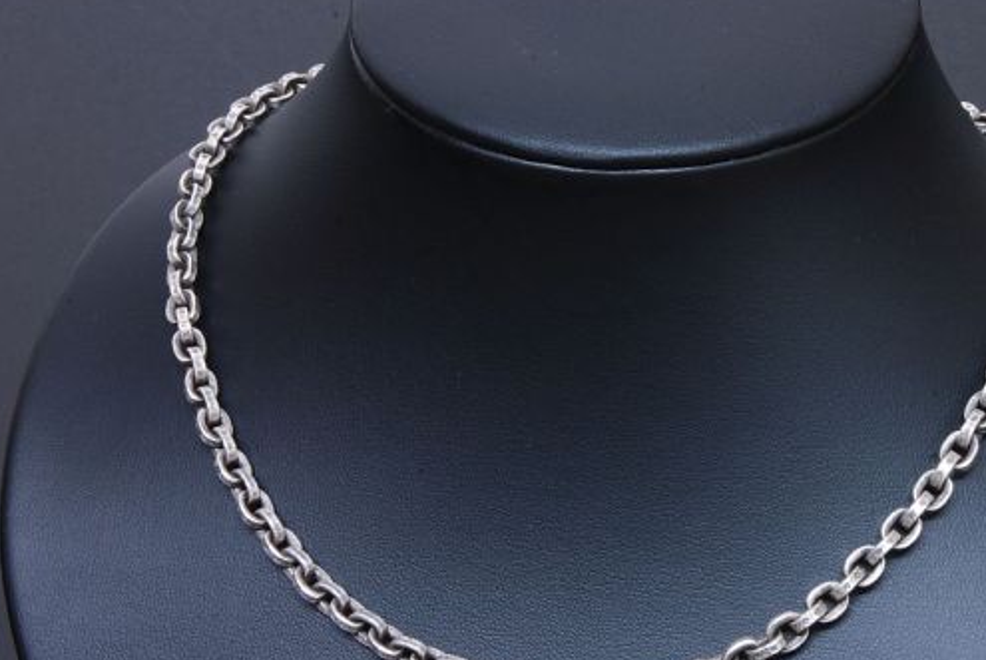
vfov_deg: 14.1
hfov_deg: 21.0
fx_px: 2659
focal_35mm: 97
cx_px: 606
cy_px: 369
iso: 200
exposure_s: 2.5
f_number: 25
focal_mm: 50
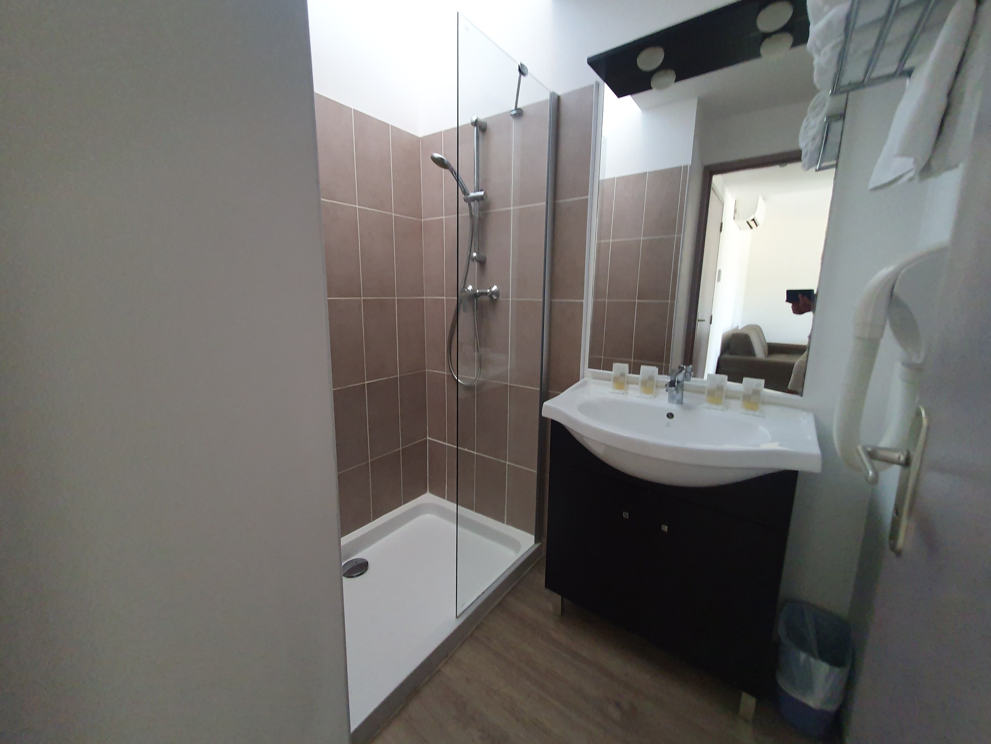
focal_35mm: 13
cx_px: 496
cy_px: 372
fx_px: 372
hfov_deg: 106.2
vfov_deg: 89.9
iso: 250
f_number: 2.2
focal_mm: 1.8
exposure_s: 1/60
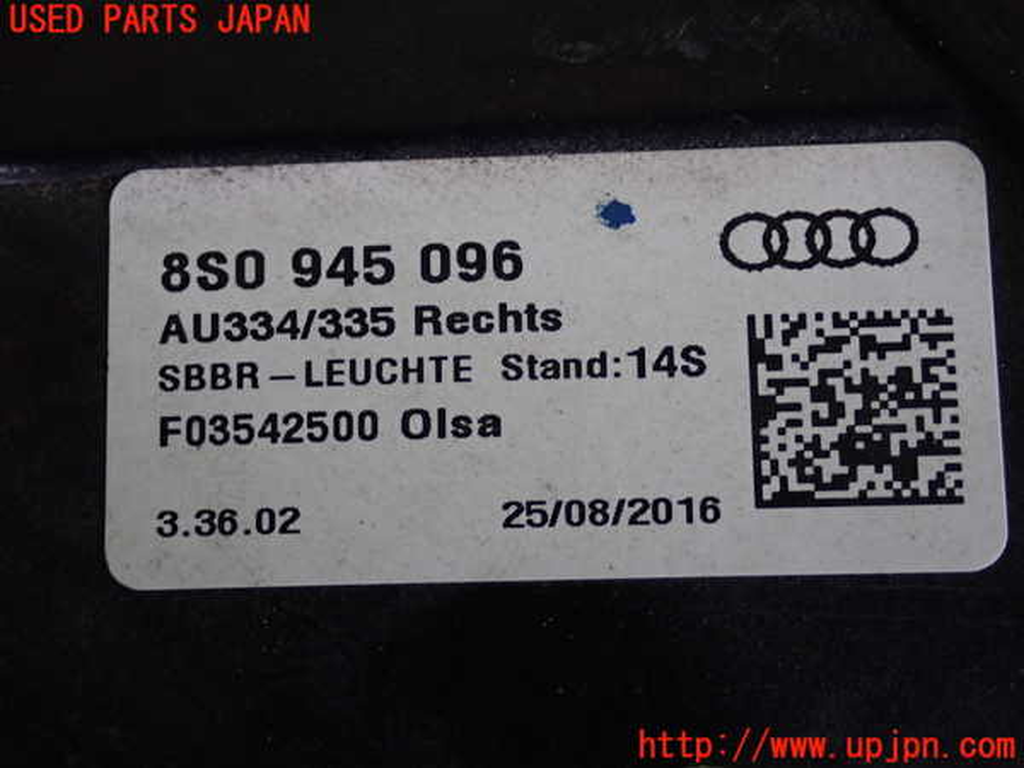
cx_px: 512
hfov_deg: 29.0
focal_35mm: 67
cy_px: 384
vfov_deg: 21.9
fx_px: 1982
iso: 400
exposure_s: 1/60
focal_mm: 11.88
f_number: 3.8
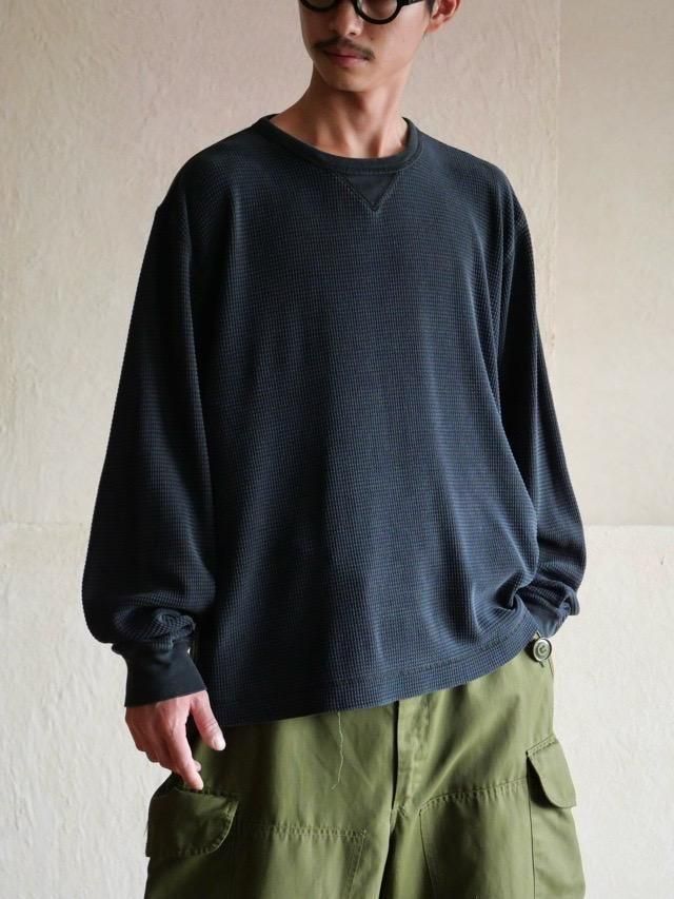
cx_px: 337
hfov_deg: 18.4
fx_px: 2076
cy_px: 450
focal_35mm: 80
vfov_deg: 24.4
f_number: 3.9
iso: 3200
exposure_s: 1/60
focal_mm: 40
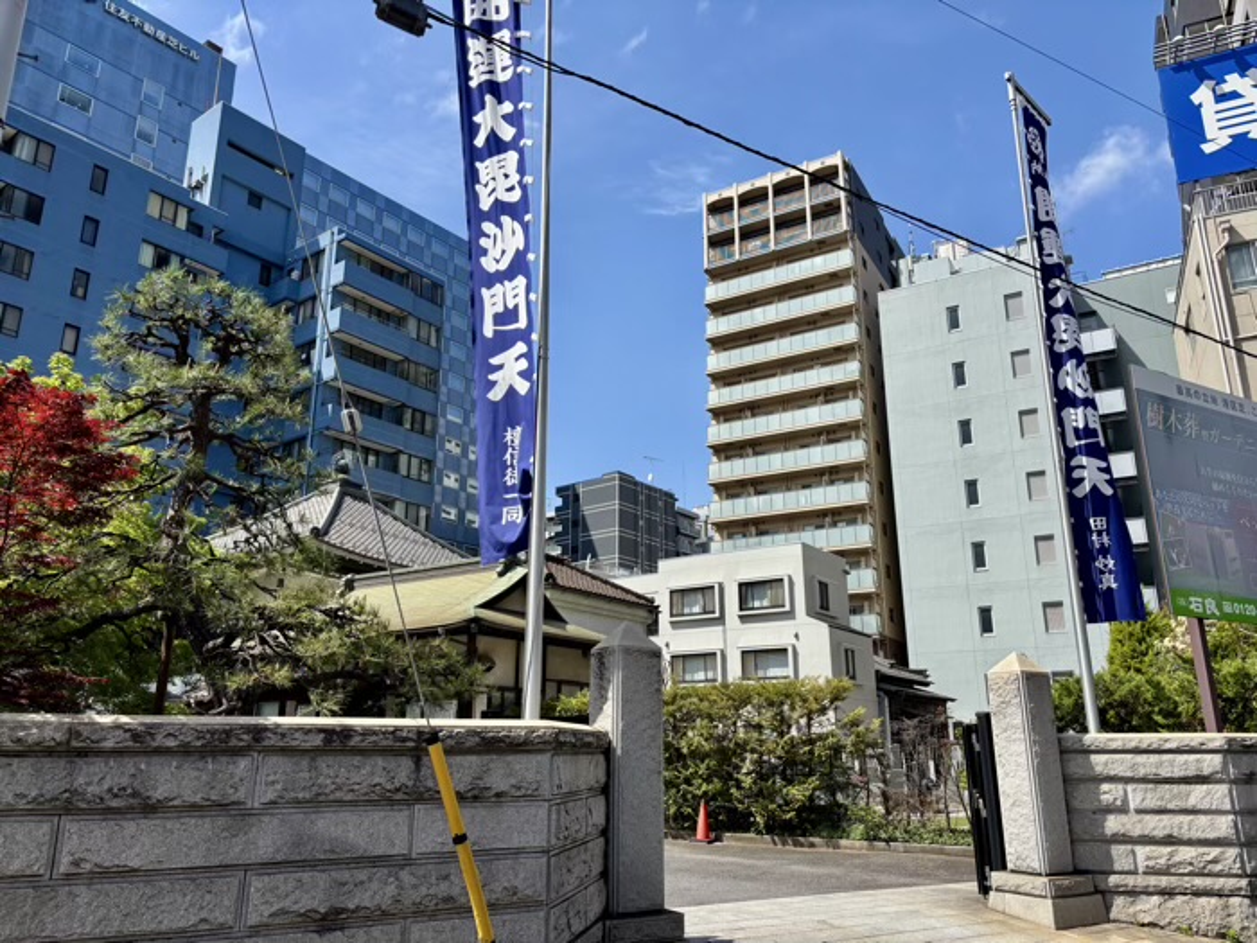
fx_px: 944
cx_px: 628
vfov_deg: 53.1
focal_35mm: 26
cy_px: 472
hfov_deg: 67.3
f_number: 1.6
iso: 50
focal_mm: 5.96
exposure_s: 1/3534
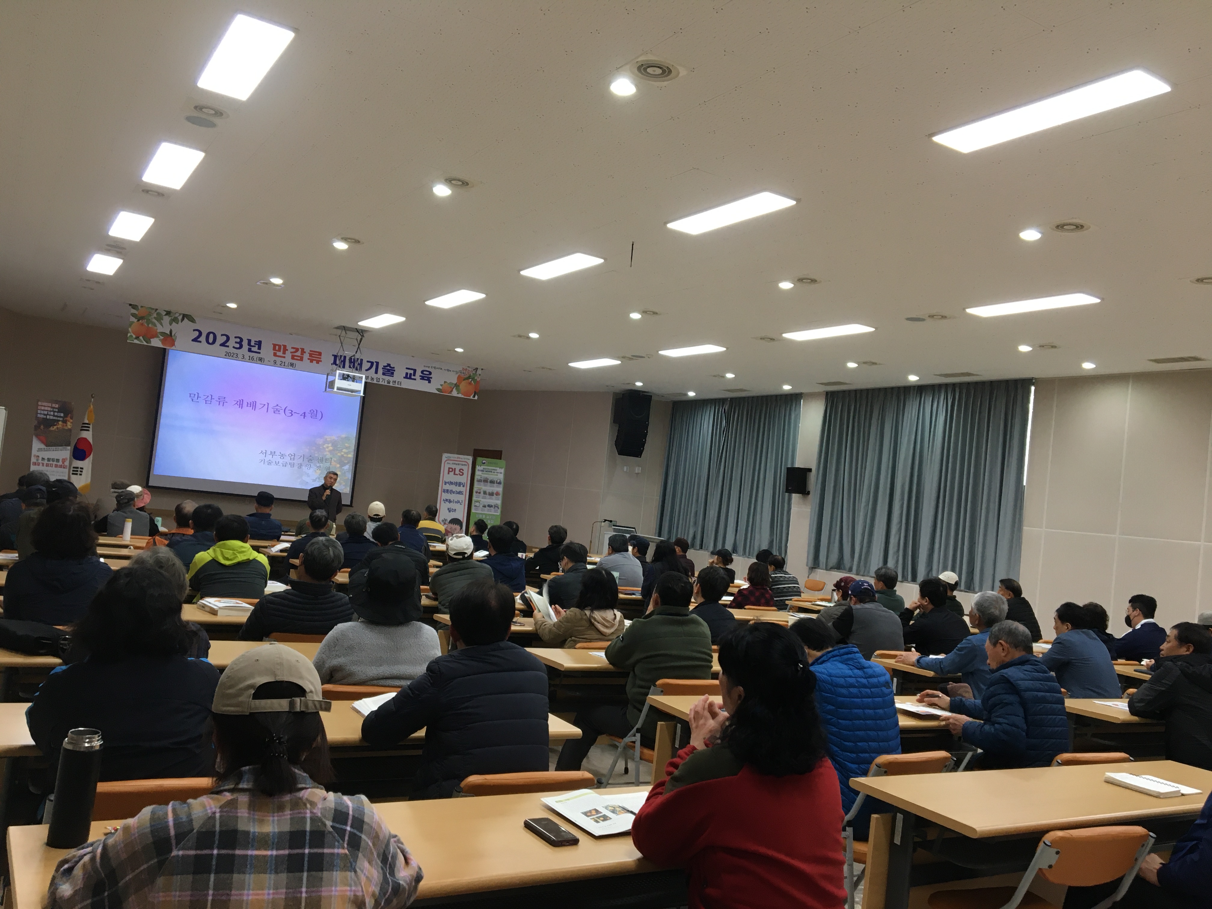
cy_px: 454
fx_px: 1015
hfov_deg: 61.7
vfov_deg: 48.2
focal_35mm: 29
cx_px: 606
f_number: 2.2
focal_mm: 4.15
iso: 64
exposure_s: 1/30
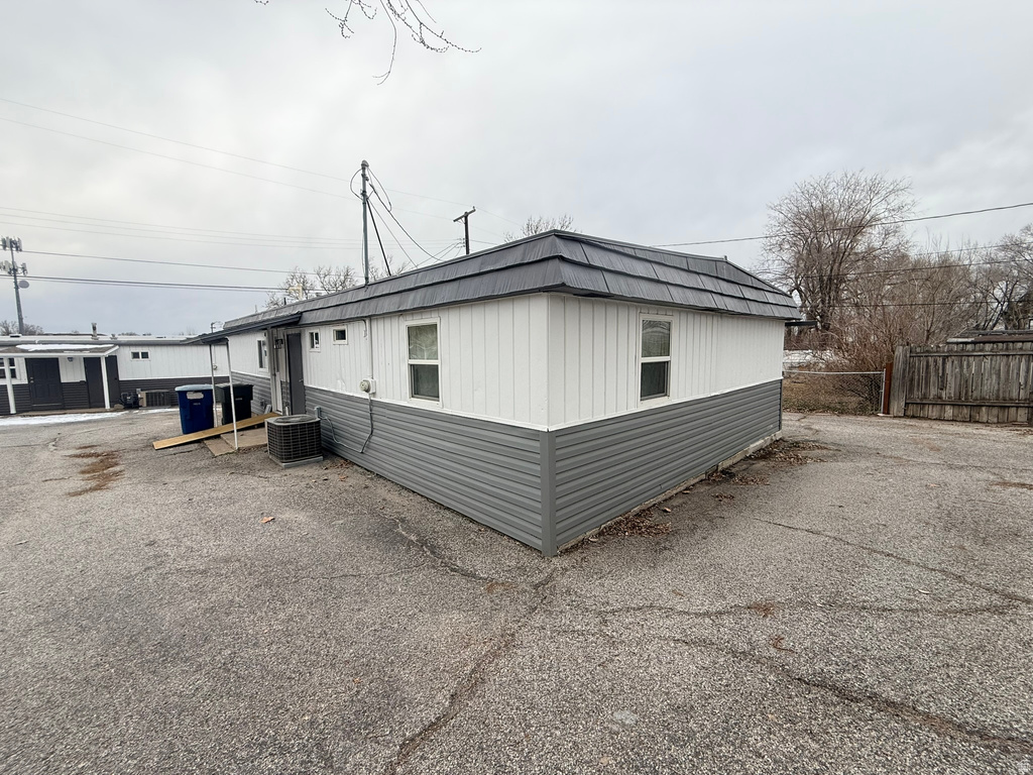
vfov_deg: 85.7
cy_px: 388
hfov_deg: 102.1
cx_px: 516
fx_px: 418
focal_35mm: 14
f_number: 2.2
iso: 50
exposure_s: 1/638
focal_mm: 2.22
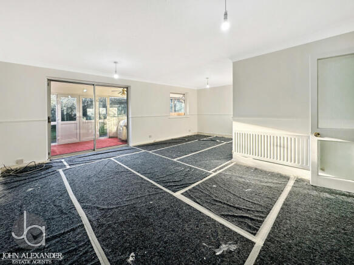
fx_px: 143
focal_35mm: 14
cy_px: 132
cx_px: 177
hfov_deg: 102.1
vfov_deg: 85.7
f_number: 2.2
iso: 40
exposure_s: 1/136
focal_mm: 2.22
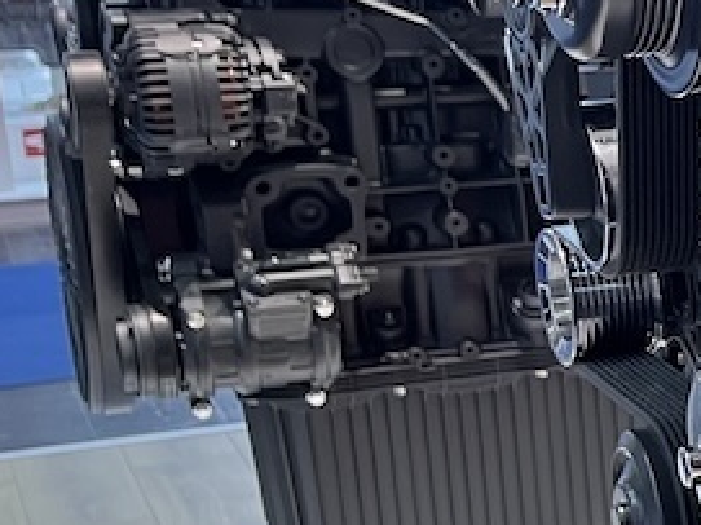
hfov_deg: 13.6
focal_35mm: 115
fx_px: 2328
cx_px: 1544
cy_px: 357
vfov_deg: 12.8
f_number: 1.6
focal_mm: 5.1
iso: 80
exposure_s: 1/49
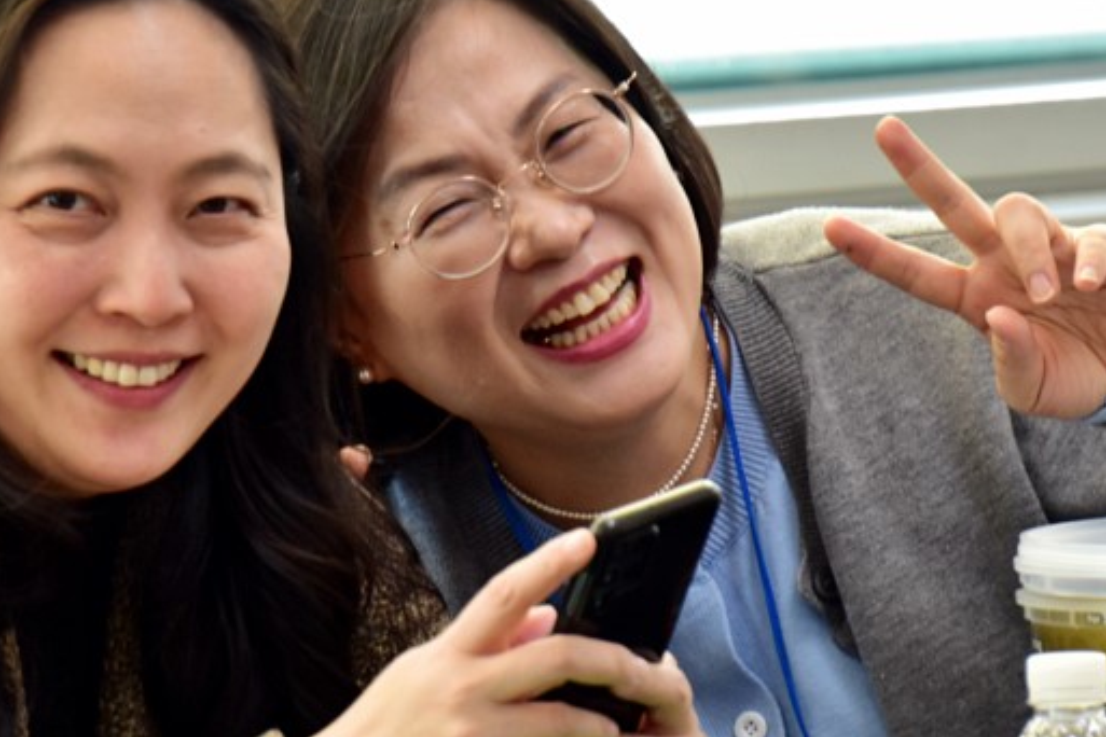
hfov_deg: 3.9
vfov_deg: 2.6
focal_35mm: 526
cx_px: 476
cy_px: 455
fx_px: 16159
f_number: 6.3
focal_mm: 200
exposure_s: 1/80
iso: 800
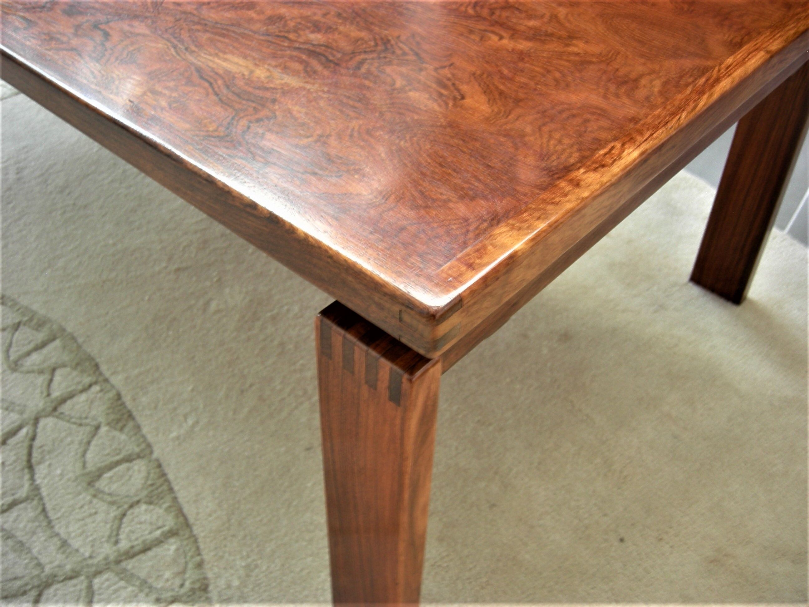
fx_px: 841
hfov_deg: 51.4
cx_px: 404
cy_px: 304
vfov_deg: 39.7
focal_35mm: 36
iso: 64
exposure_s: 1/6.6
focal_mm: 7.5
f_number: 2.7
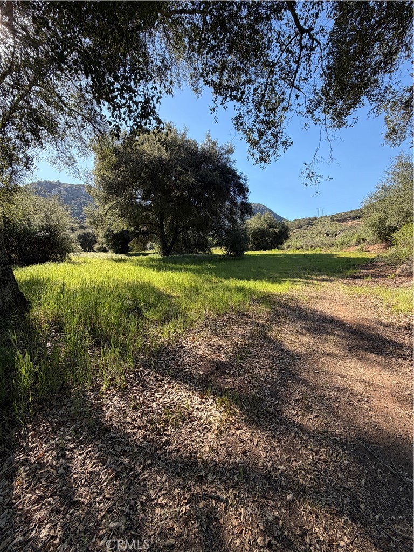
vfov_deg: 102.1
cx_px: 207
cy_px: 276
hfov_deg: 85.7
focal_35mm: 14
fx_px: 223
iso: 50
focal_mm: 2.22
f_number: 2.2
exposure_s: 1/502
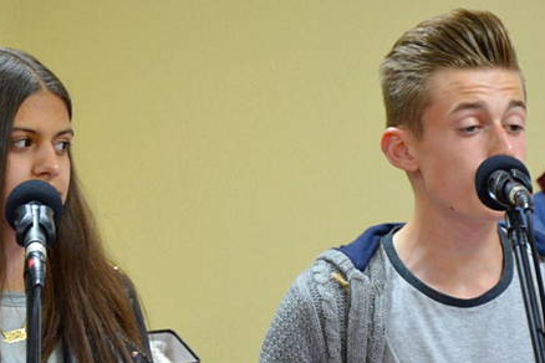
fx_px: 3527
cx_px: 251
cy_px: 204
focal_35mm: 233
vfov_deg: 5.9
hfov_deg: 8.8
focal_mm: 80
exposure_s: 1/30
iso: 800
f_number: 5.3
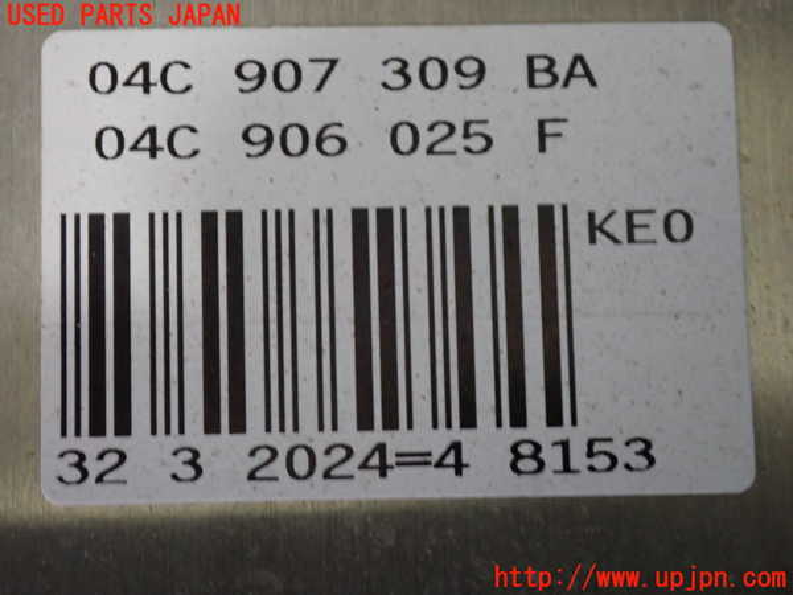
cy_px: 298
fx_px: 2291
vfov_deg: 14.8
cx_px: 396
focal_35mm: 100
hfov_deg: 19.6
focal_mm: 18
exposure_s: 1/25
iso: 800
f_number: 4.9
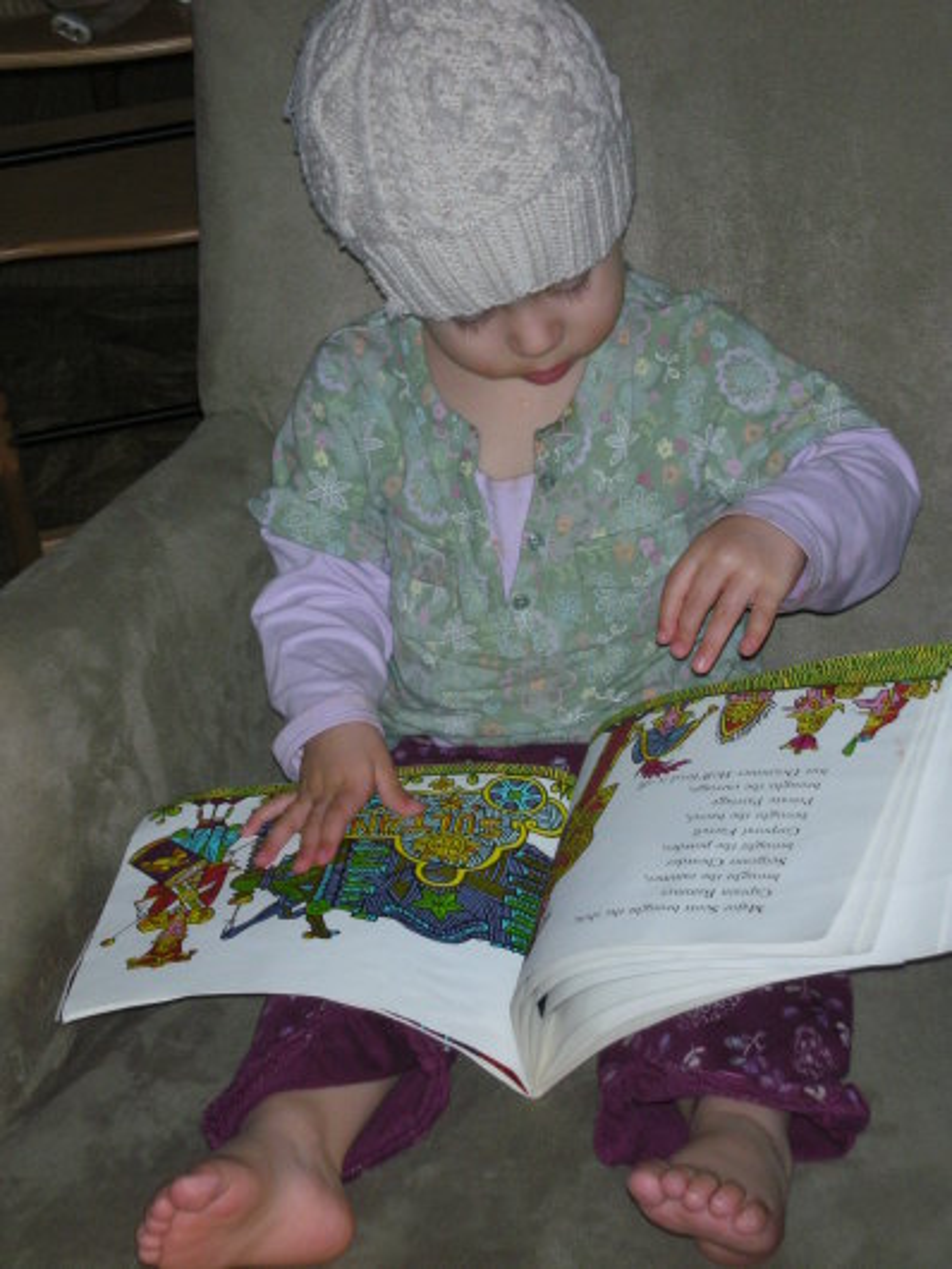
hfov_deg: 14.1
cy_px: 634
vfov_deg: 18.7
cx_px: 476
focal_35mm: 105
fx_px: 3847
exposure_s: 1/120
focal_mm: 17.4
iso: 182
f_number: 5
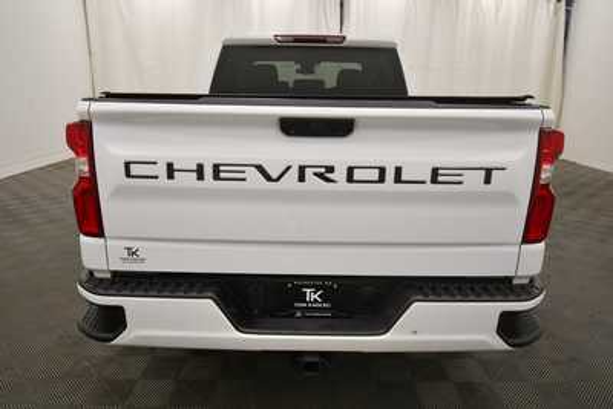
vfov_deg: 51.3
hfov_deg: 71.5
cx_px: 306
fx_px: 426
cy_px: 204
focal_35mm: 25
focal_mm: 17
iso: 800
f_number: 5.3
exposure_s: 1/250
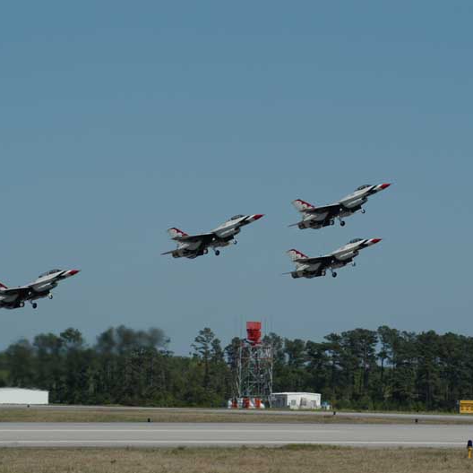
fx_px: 3339
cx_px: 297
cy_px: 237
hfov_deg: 8.1
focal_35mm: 216
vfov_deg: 8.1
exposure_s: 1/1000
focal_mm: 112
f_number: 8
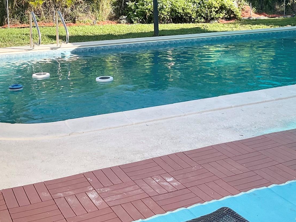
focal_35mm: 54
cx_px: 175
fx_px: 462
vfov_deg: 26.5
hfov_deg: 35.4
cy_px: 40
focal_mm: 3
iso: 16
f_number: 1.8
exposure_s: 1/728
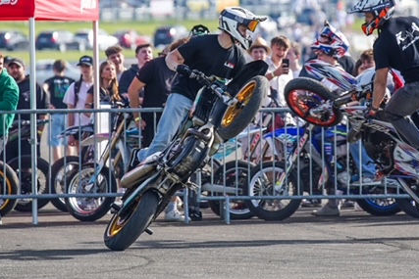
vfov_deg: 4.6
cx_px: 289
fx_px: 3493
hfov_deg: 6.9
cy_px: 100
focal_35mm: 300
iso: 160
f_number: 4
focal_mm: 200
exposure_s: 1/250
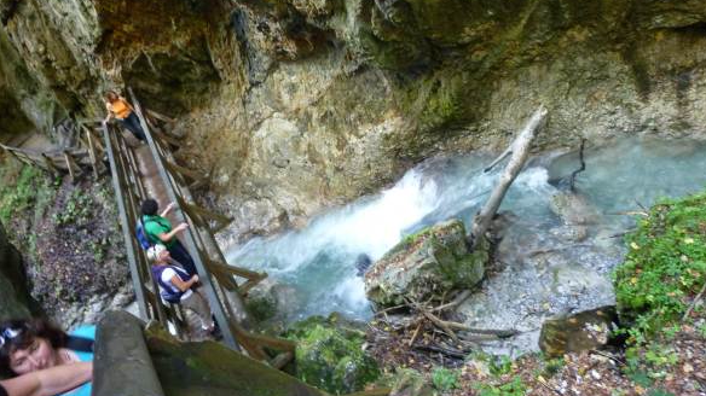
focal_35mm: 28
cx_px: 360
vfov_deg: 41.4
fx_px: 524
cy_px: 177
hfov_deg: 67.9
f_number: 3.3
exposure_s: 1/13
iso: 400
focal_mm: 4.5
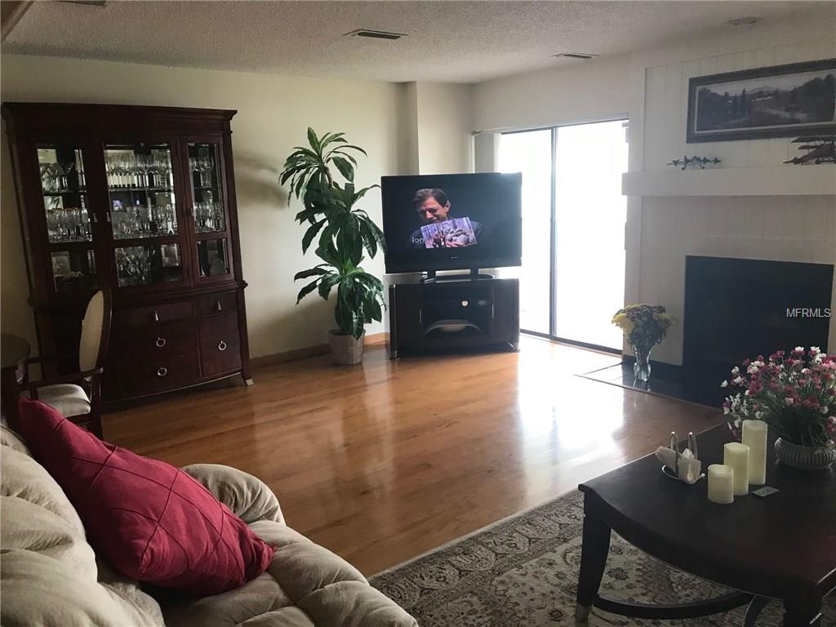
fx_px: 676
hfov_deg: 63.4
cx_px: 418
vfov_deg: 49.7
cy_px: 314
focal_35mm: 28
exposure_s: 1/30
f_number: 1.8
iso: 40
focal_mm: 3.99
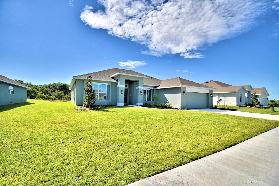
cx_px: 140
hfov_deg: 100.4
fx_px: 116
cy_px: 93
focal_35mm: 15
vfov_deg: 77.3
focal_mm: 10
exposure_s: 1/2000
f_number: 4.5
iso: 100
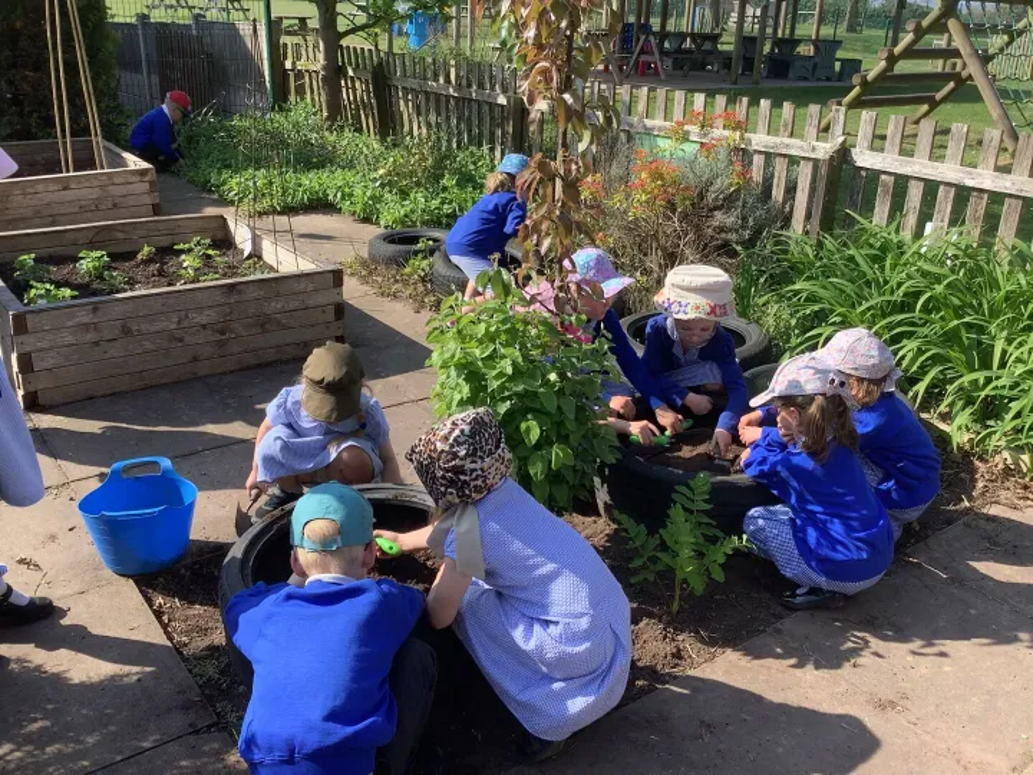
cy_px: 388
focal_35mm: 31
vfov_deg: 45.4
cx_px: 516
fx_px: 925
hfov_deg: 58.4
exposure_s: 1/468
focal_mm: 3.3
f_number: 2.4
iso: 25
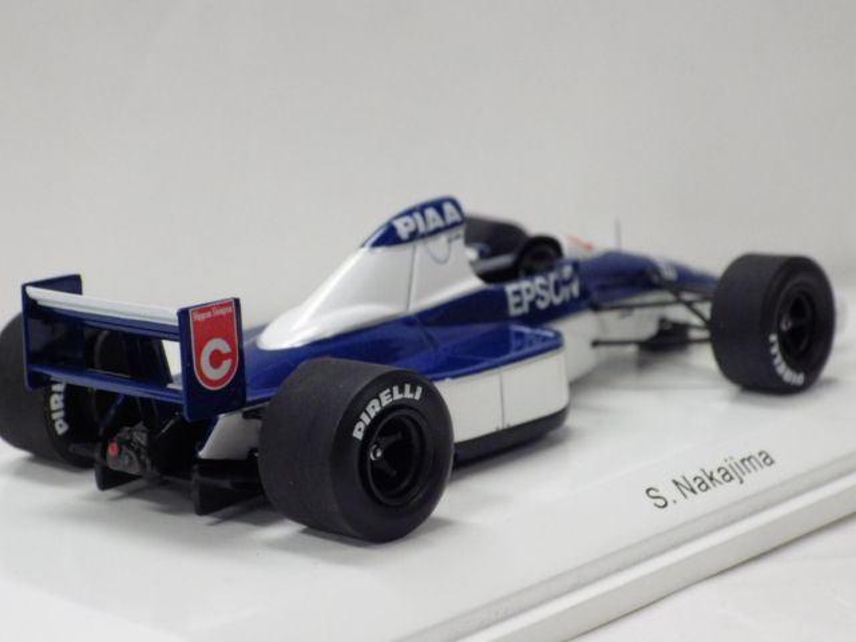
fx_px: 2547
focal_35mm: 103
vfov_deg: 14.4
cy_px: 321
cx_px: 428
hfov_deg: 19.1
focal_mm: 18.4
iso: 800
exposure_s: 1/60
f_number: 4.6
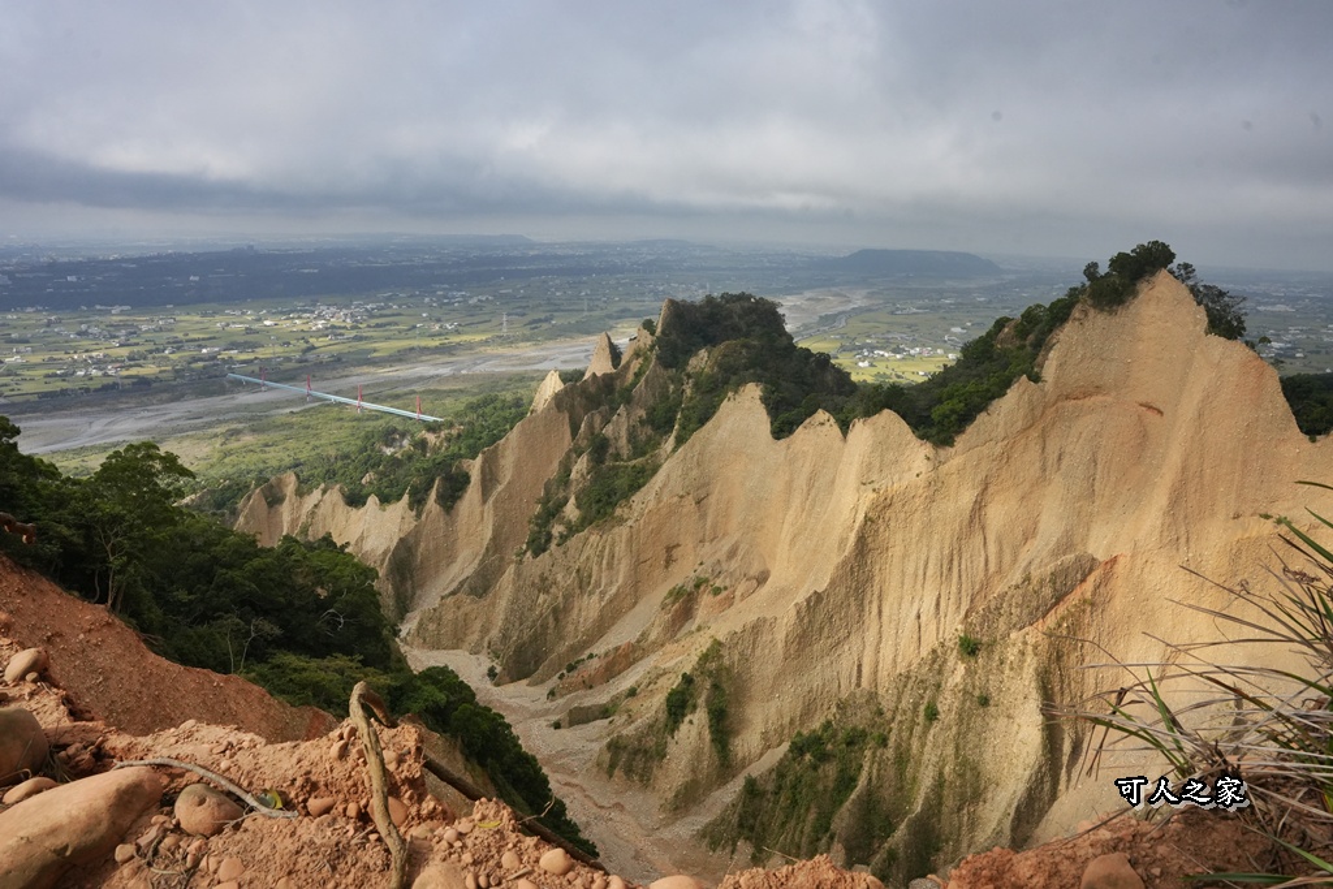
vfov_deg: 53.1
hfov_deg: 73.7
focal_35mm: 24
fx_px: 889
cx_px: 666
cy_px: 444
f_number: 11
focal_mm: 24
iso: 2500
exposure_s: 1/4000
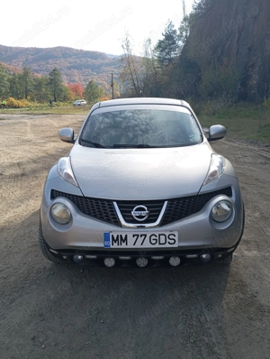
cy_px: 180
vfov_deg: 63.4
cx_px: 135
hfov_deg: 49.9
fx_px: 290
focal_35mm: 28
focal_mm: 4.27
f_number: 1.8
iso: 100
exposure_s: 1/265
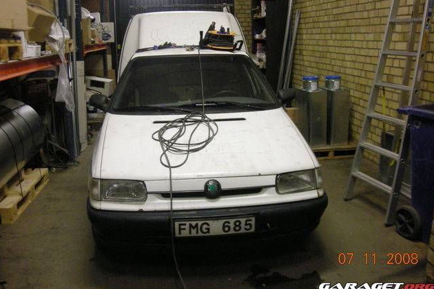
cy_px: 128
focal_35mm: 37
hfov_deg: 51.9
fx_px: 446
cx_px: 216
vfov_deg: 35.9
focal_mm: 5.7
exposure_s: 1/41.3
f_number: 2.8
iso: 293
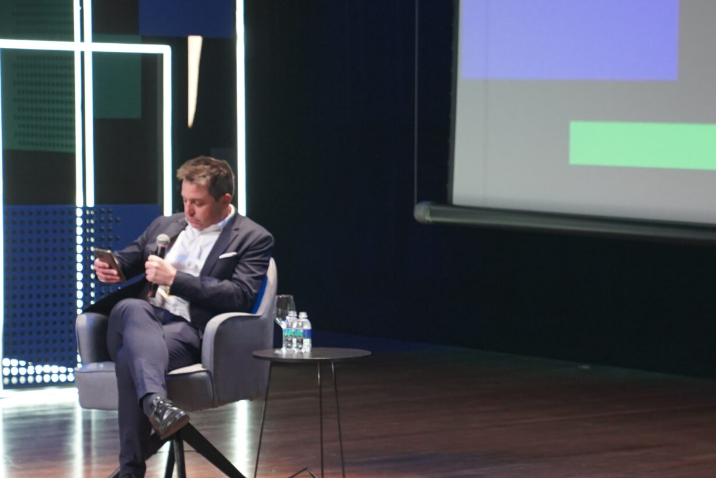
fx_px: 2864
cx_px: 648
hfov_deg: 14.1
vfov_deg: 9.5
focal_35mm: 144
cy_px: 307
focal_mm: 70
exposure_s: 1/160
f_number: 4
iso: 2500
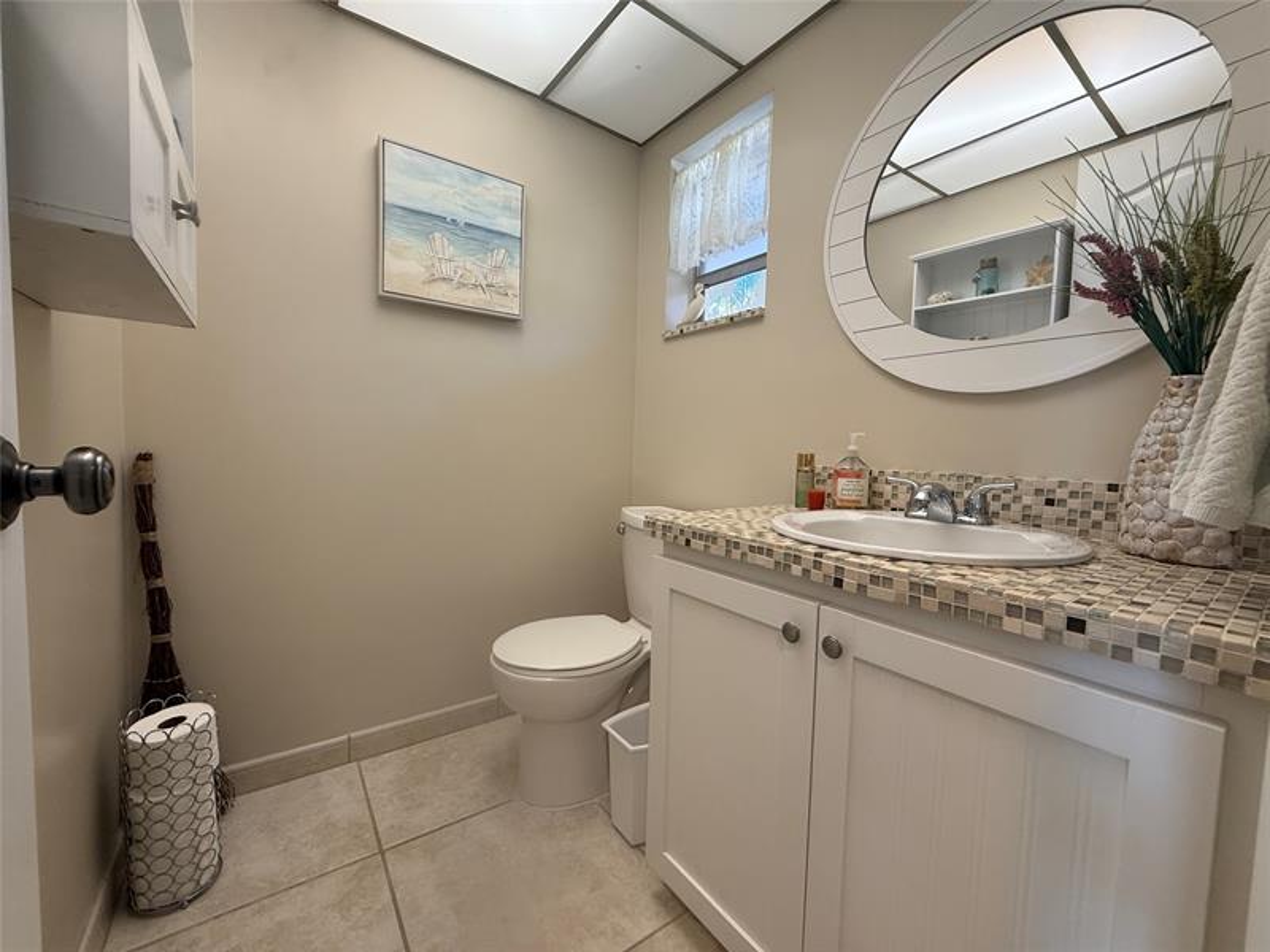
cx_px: 635
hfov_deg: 102.1
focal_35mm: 14
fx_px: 514
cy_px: 476
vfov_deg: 85.7
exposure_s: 1/120
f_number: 2.2
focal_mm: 2.22
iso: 160
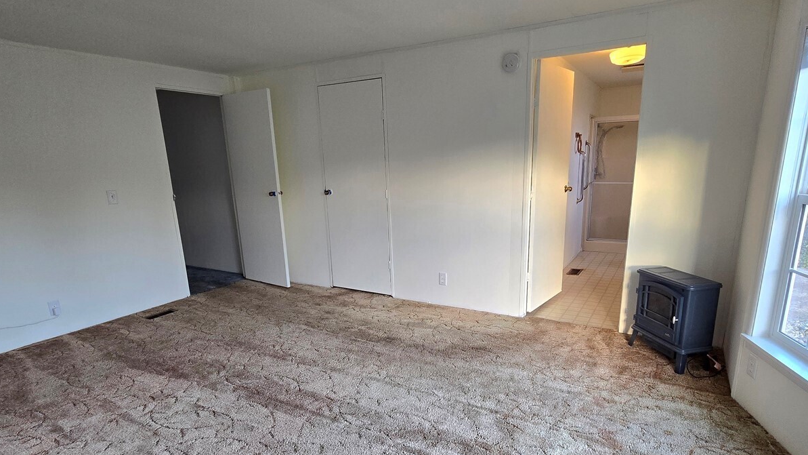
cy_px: 281
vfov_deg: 57.7
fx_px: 407
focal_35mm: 19
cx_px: 414
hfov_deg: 89.6
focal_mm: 2.2
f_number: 2.2
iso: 160
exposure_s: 1/60.2
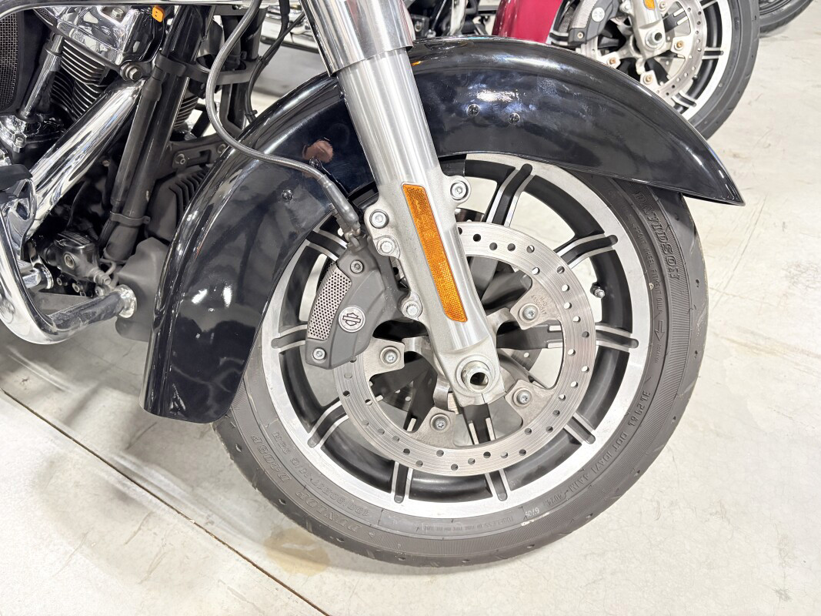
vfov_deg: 53.1
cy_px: 308
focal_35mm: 26
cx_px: 410
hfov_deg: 67.3
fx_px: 617
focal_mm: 5.96
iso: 320
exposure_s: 1/60
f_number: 1.6
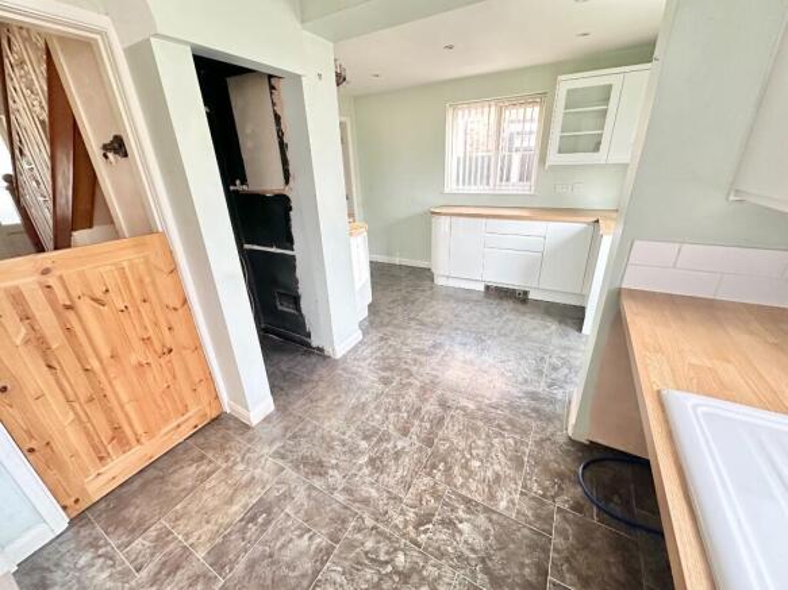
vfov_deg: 85.7
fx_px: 319
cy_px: 295
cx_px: 394
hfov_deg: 102.1
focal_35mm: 14
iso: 320
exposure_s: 1/70
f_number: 2.2
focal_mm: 2.22
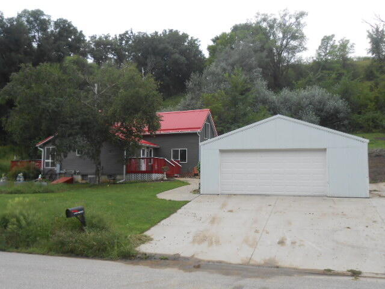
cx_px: 192
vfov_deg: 41.8
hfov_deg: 54.0
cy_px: 144
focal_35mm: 34
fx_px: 378
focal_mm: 6
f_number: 3.9
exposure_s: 1/100
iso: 80
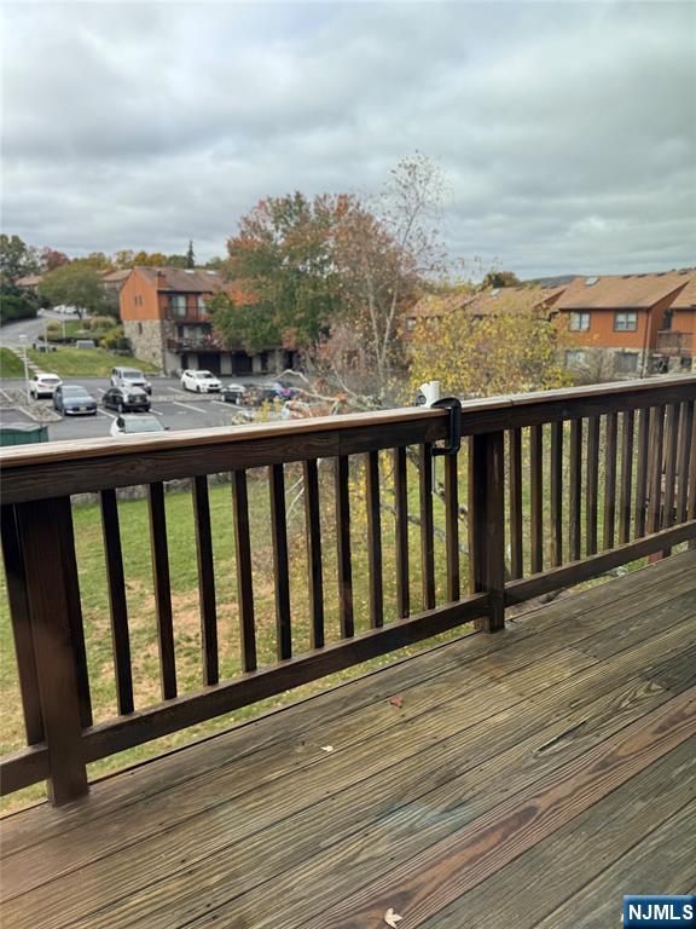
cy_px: 464
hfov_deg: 56.8
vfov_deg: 71.6
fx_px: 643
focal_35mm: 24
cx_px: 348
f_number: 1.78
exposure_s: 1/1678
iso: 80
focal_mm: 6.76
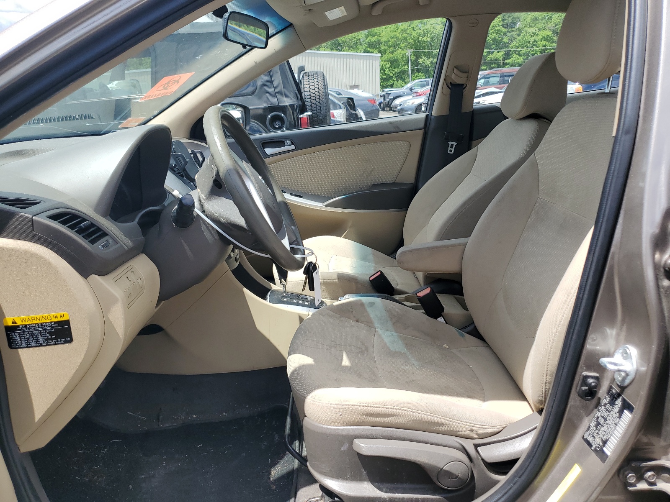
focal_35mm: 26
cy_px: 251
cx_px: 335
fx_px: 503
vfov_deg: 53.1
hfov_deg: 67.3
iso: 50
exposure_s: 1/1429
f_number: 1.5
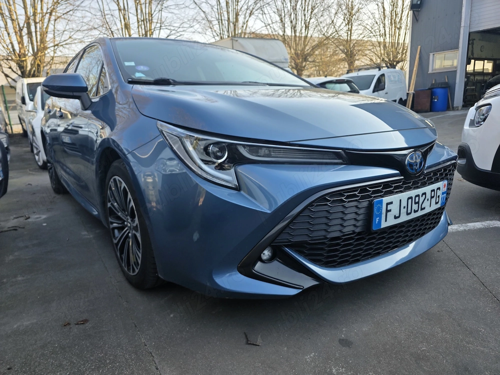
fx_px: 332
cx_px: 250
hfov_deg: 73.9
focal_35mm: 23
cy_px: 188
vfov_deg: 58.9
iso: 25
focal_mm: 6.3
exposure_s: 1/359
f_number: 1.7
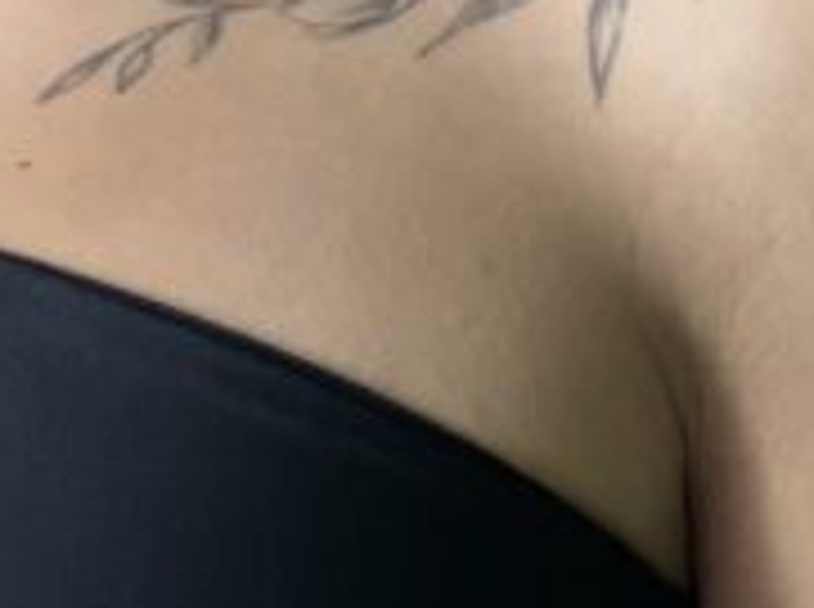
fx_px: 9340
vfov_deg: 3.7
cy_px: 38
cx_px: -193
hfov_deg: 5.0
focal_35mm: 398
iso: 125
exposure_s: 1/60
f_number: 2.8
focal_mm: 9
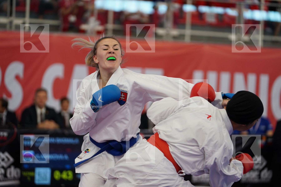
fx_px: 1015
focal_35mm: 130
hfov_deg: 15.8
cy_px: 94
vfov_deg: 10.5
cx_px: 140
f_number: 2.8
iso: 1000
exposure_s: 1/1000
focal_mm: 130
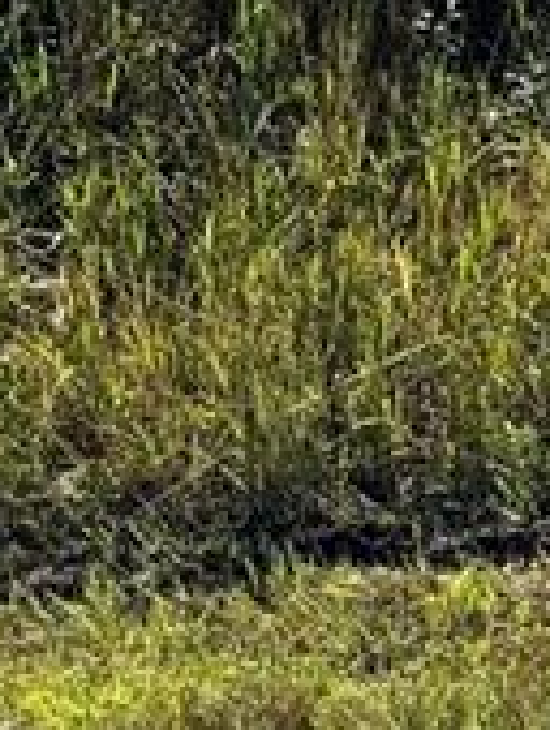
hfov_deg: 7.1
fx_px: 3867
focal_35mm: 183
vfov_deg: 10.0
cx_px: 1775
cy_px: -743
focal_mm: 5.96
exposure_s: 1/3650
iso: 50
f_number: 1.6
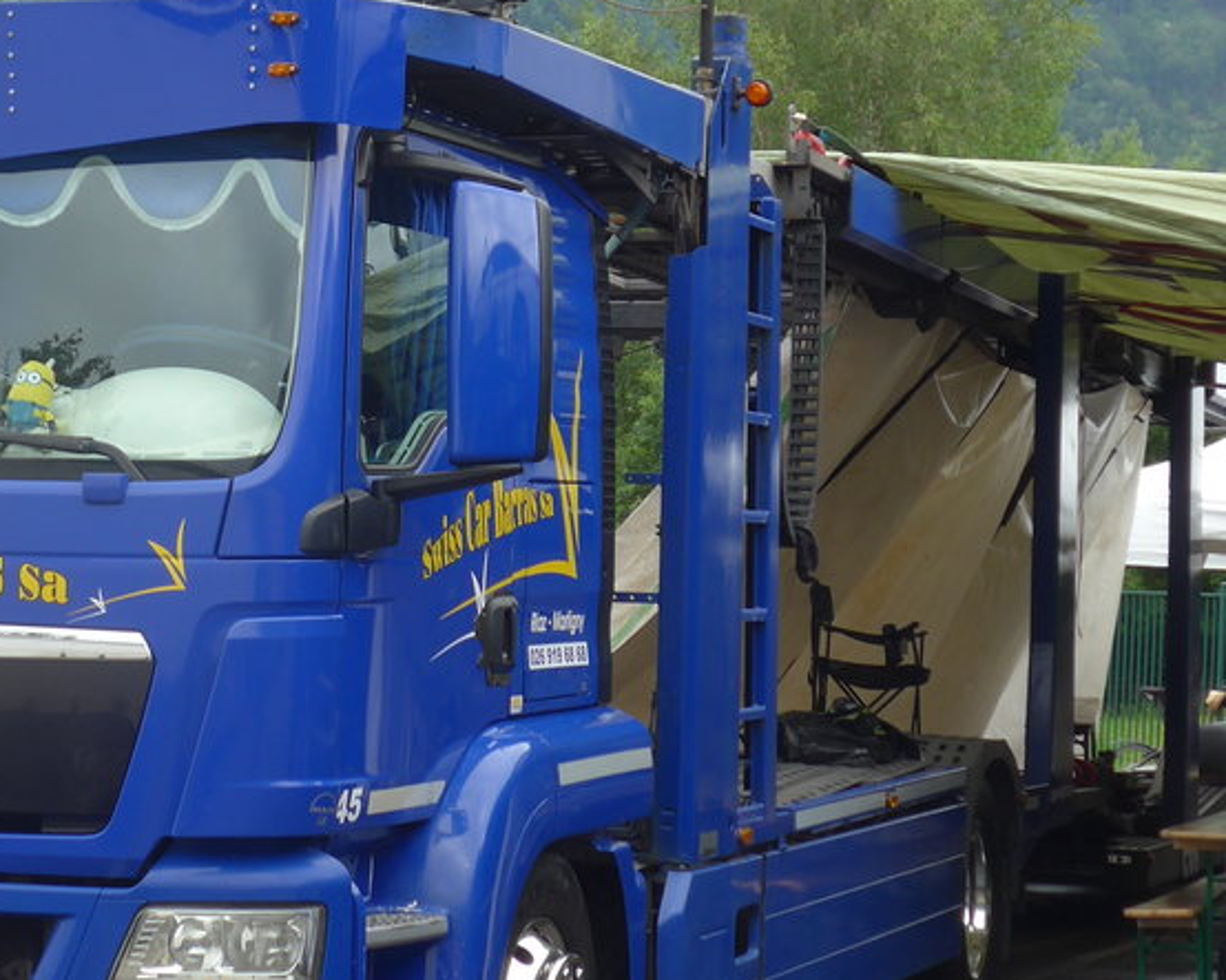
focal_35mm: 110
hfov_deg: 17.4
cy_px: 361
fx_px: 3991
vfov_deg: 14.0
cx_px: 288
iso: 80
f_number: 3.3
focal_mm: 10.7
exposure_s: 1/200
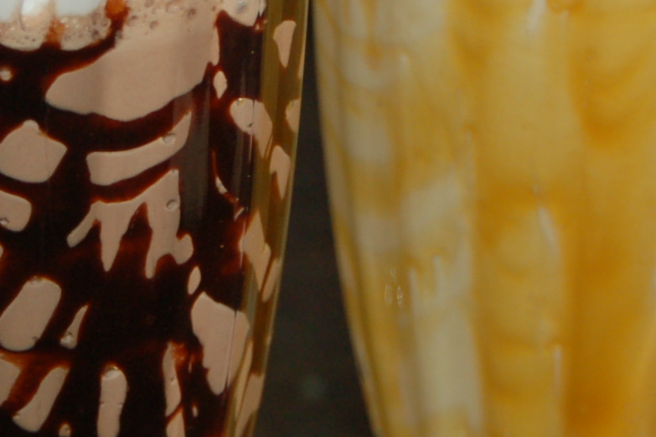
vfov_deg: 5.7
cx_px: 2
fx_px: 4407
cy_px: 152
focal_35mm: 242
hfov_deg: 8.5
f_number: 4.2
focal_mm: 42
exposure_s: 1/60
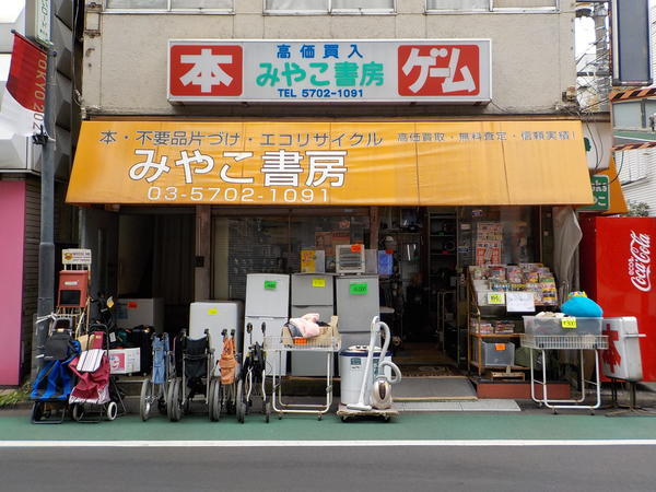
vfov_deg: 46.8
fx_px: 569
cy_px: 246
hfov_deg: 60.0
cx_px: 328
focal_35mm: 30
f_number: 3.3
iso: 125
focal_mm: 4.1
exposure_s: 1/160
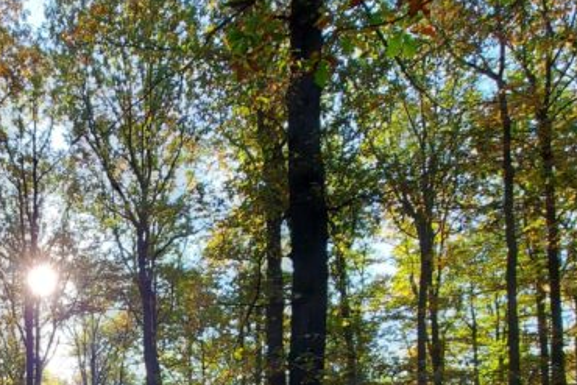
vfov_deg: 33.2
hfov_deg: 50.9
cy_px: 440
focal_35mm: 34
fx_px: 545
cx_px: 85
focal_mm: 1.74
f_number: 2.2
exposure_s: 1/126
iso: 50
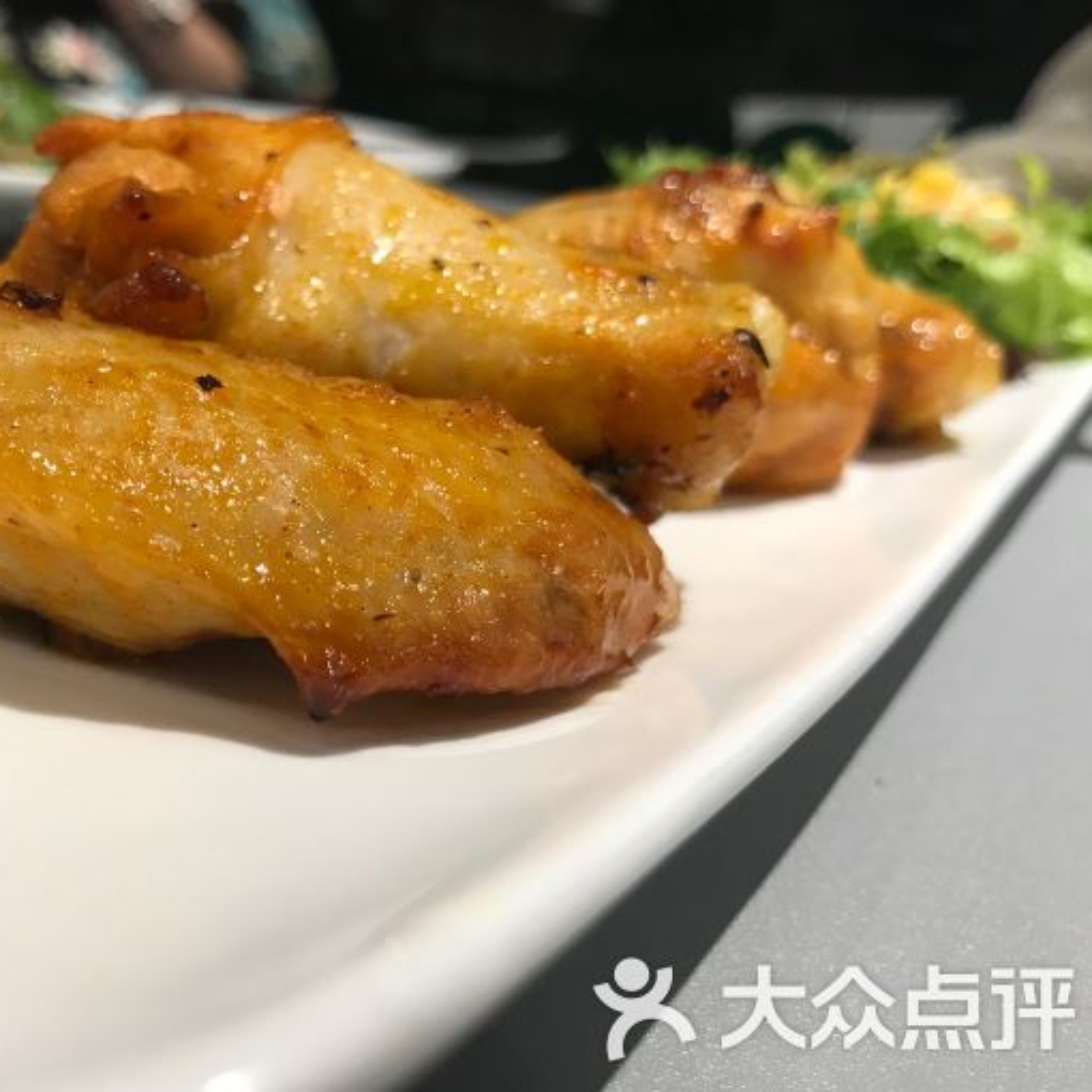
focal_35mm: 34
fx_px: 1213
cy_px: 558
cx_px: 381
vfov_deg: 48.4
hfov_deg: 47.8
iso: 32
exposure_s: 1/33
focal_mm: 3.99
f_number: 1.8
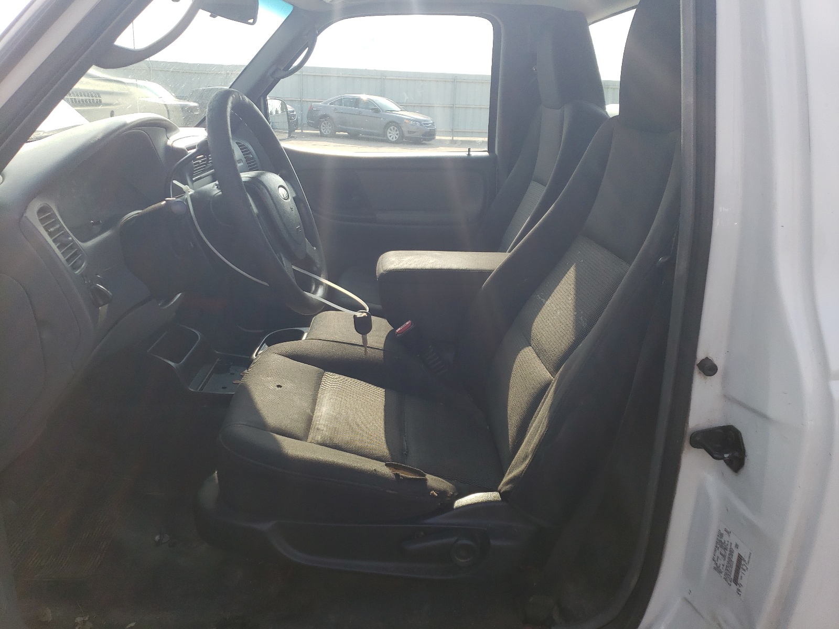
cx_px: 420
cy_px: 314
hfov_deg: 67.3
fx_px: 630
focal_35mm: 26
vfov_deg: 53.1
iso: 50
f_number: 1.5
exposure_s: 1/1111
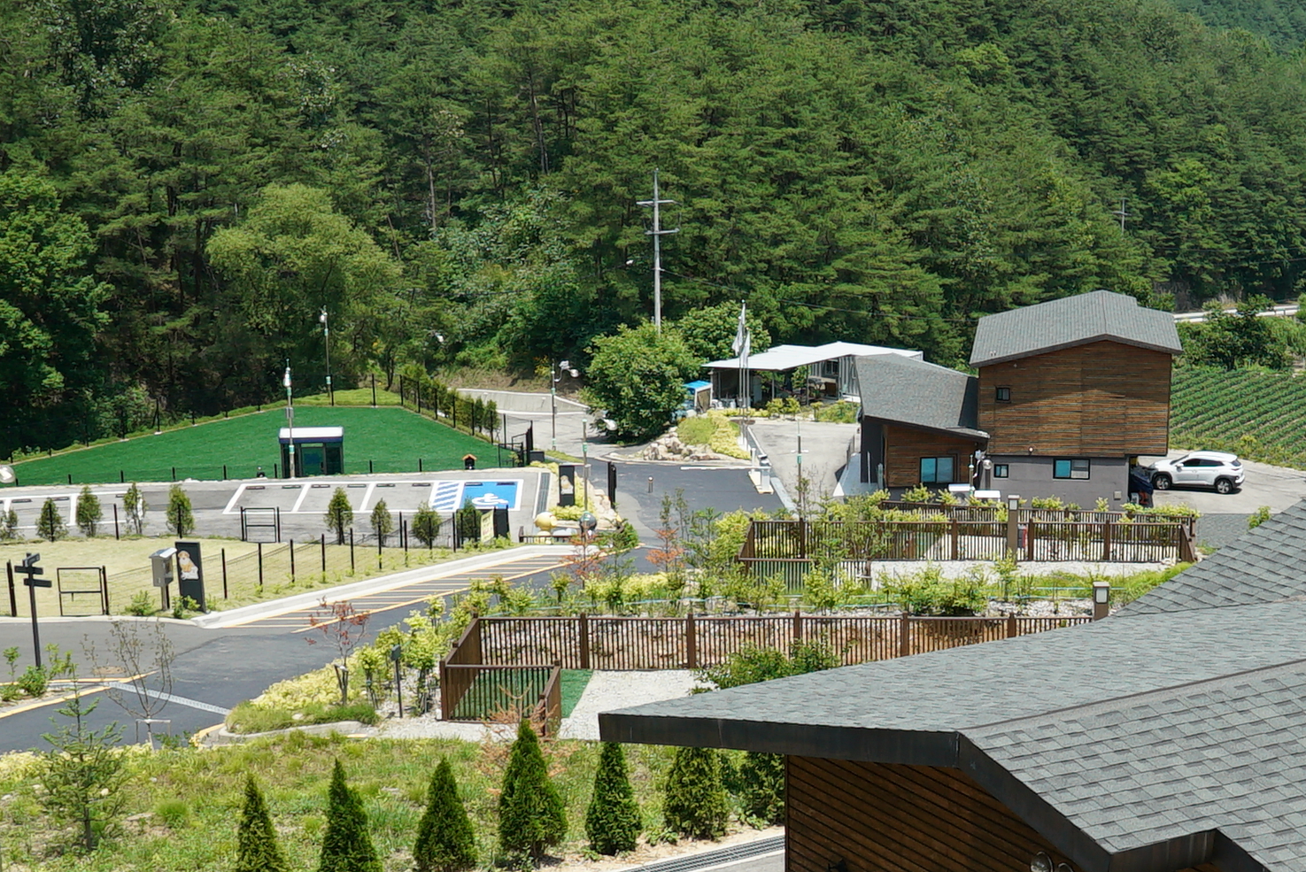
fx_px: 2504
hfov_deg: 28.8
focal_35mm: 69
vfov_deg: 19.6
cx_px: 960
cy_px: 658
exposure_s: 1/400
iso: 200
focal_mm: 24
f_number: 8
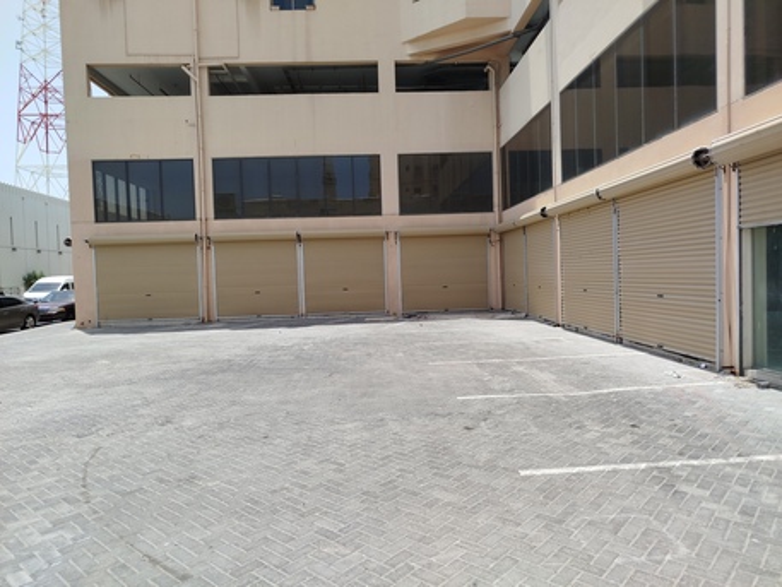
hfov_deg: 71.6
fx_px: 542
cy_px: 294
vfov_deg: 56.8
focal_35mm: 24
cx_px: 391
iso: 50
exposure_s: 1/827
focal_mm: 5.31
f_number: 1.7
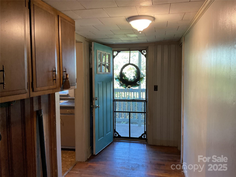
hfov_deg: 61.7
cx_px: 118
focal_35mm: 29
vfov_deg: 48.2
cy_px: 88
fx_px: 198
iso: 200
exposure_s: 1/60
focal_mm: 3
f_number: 1.8
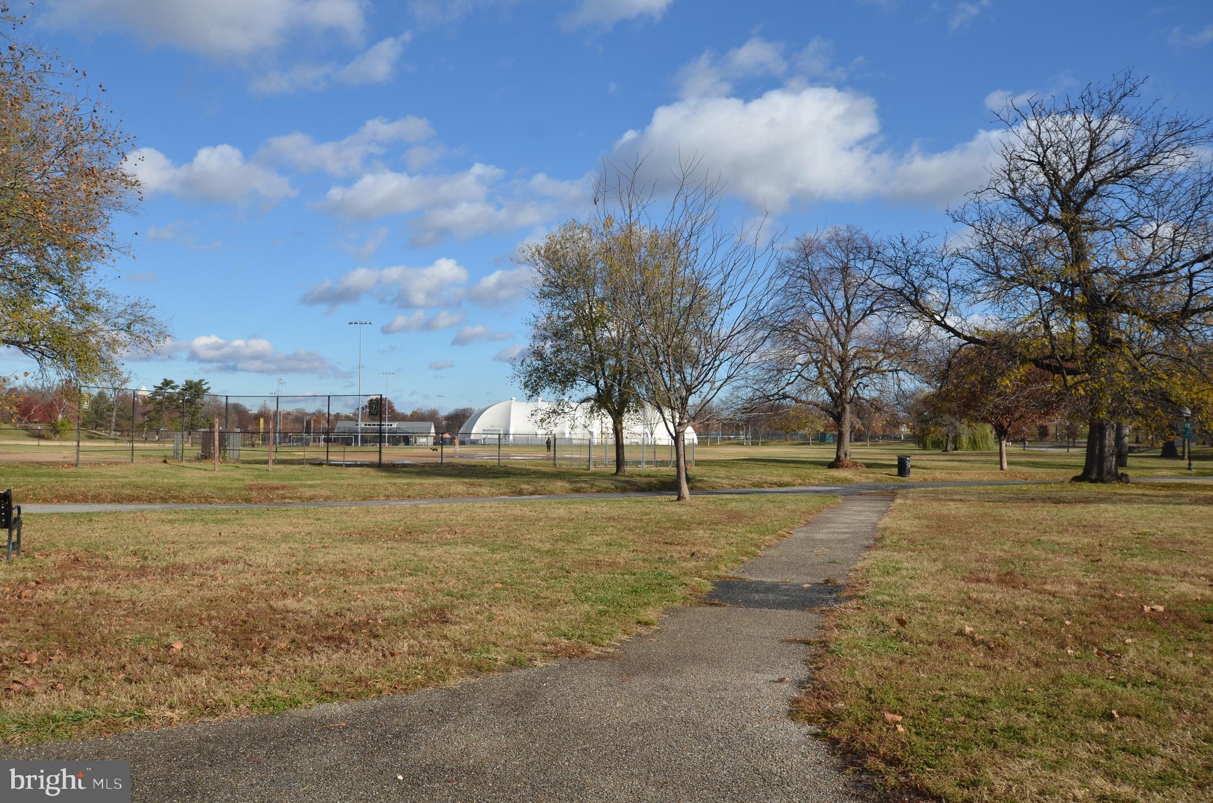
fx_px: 1009
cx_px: 606
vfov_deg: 43.4
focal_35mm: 30
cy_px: 402
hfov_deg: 62.0
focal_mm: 20
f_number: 9
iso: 100
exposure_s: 1/320
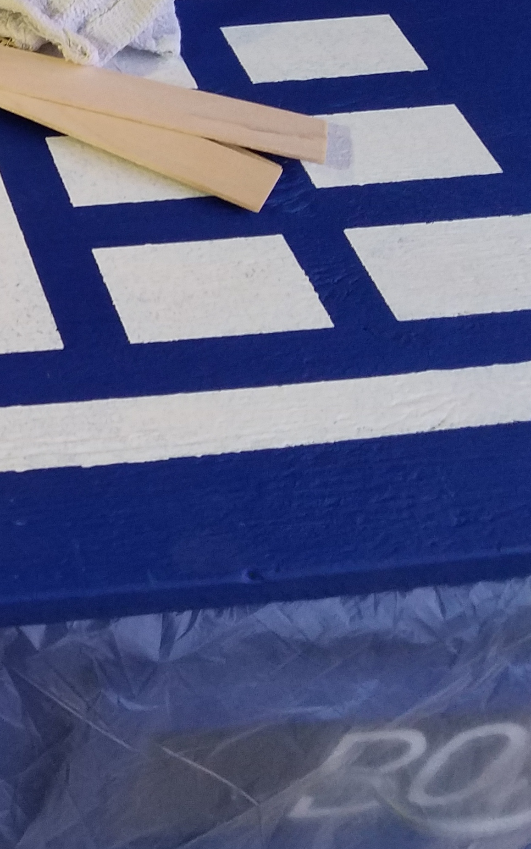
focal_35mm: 60
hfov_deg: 19.1
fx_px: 1389
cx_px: -259
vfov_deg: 33.3
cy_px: 209
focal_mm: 4.2
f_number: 1.7
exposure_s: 1/10
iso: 200
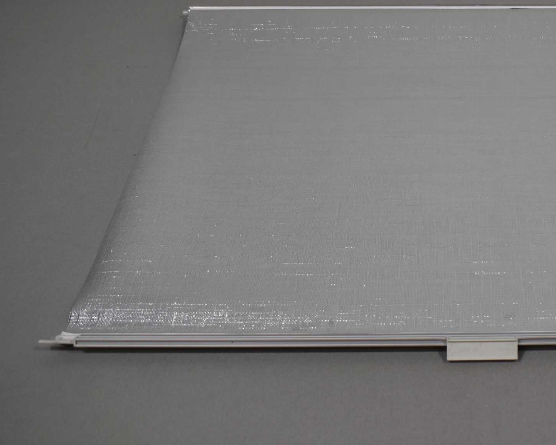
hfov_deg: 30.3
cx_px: 479
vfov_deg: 25.2
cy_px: 132
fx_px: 987
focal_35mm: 60
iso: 280
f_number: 5.6
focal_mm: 24
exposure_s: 1/125
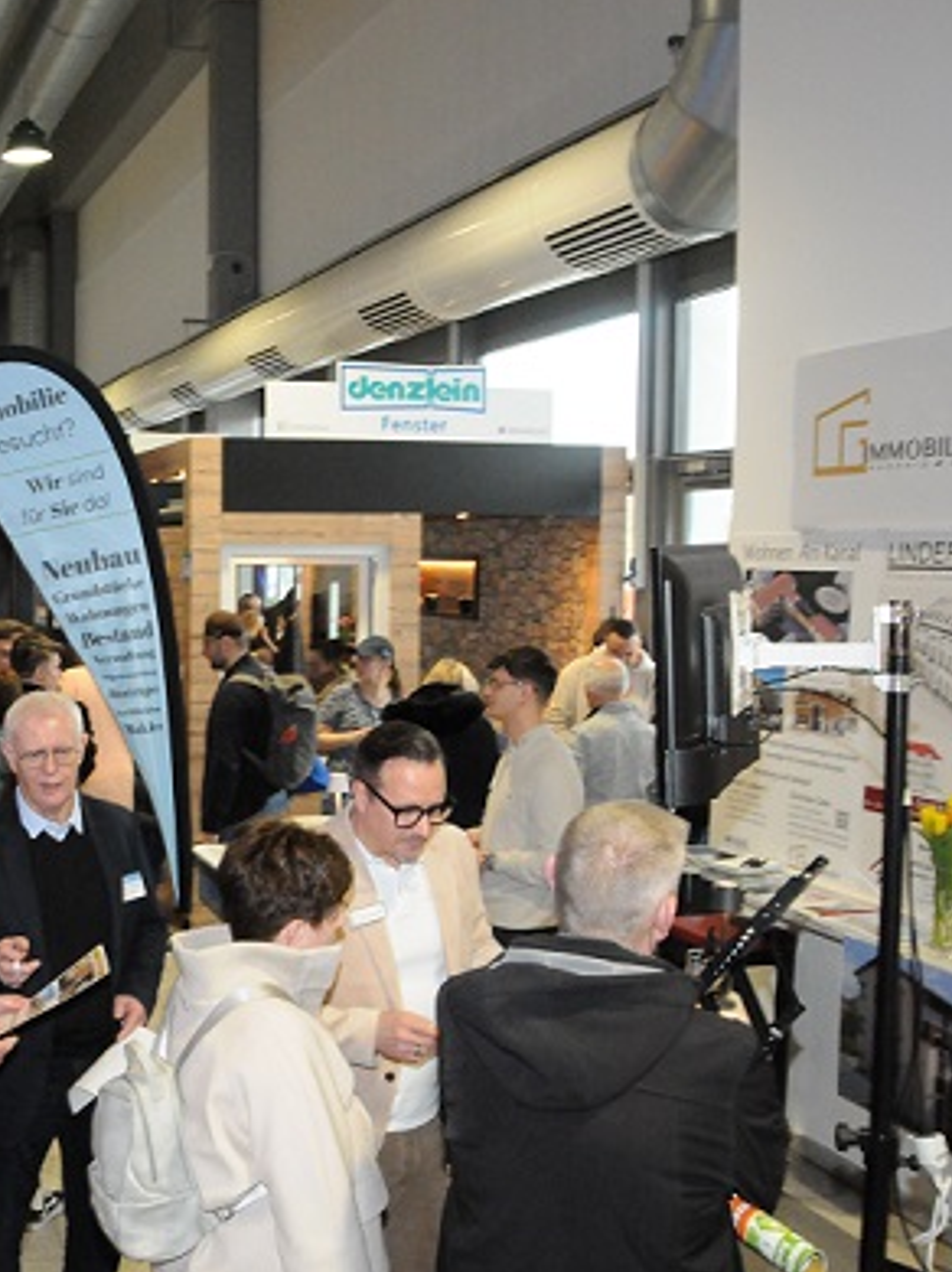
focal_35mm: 40
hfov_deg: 32.7
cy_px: 628
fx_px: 1468
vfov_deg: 46.8
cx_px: -21
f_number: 10
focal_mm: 18
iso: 3200
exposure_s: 1/80
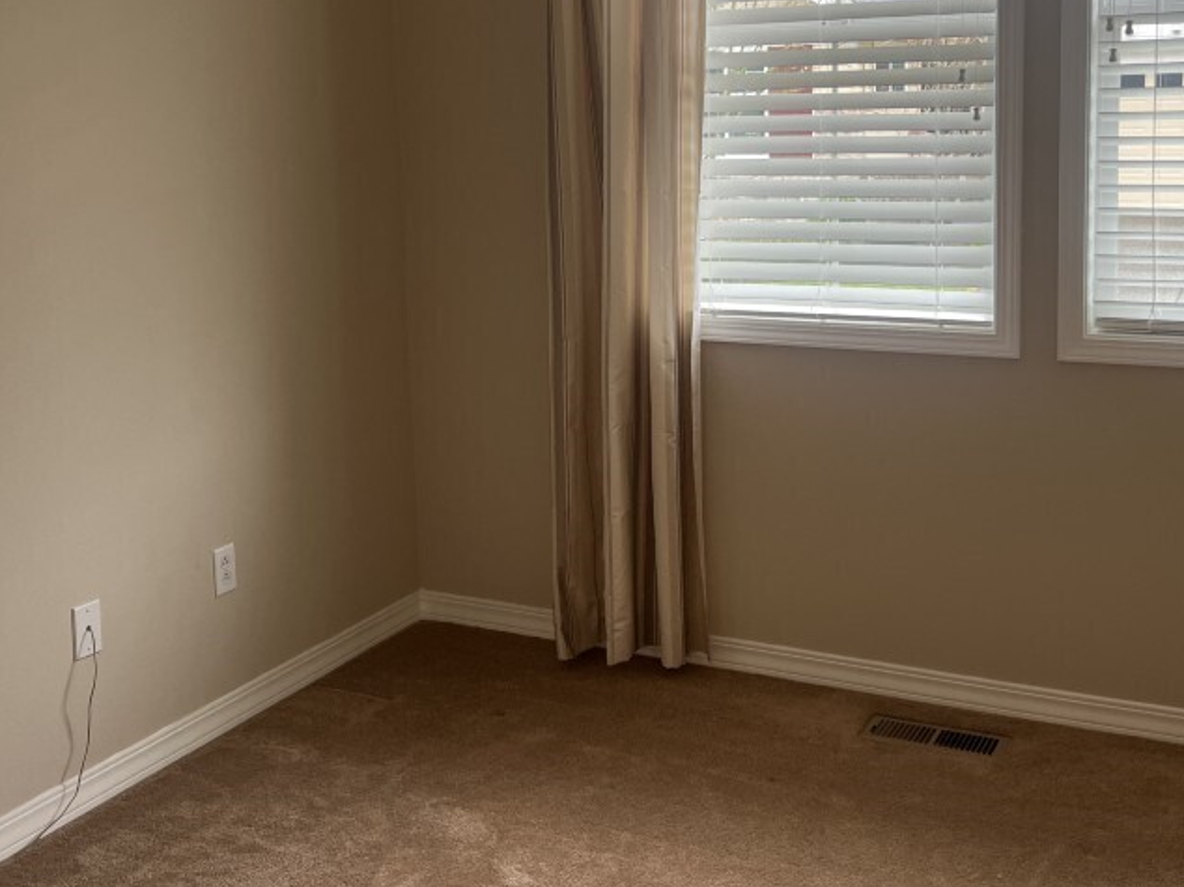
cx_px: 684
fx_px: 1436
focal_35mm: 42
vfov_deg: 33.9
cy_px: 276
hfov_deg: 44.7
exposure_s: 1/120
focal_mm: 5.7
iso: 100
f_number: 1.5
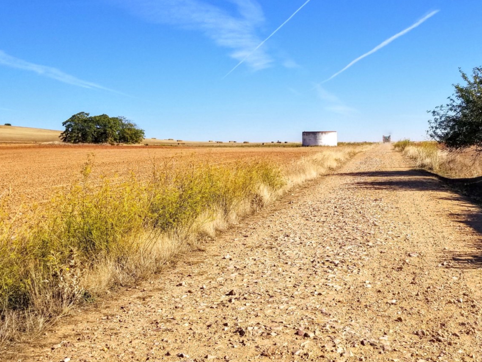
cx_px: 314
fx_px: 641
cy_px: 171
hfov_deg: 40.8
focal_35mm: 46
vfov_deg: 31.5
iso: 50
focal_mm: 4.3
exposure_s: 1/3024
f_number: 1.7
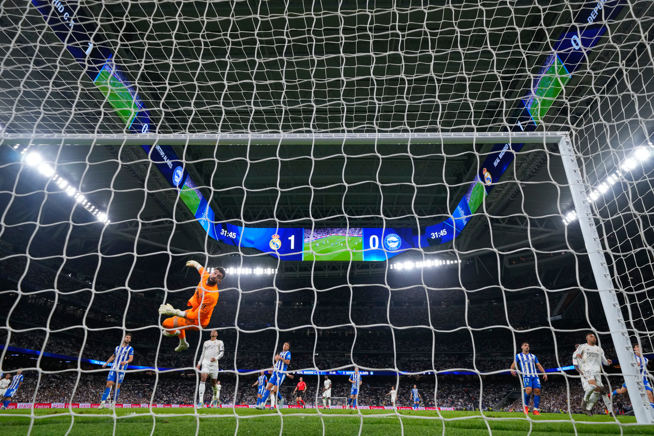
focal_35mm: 22
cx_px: 327
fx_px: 400
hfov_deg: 78.6
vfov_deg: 57.2
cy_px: 218
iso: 2500
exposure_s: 1/800
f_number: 5.6
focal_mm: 22
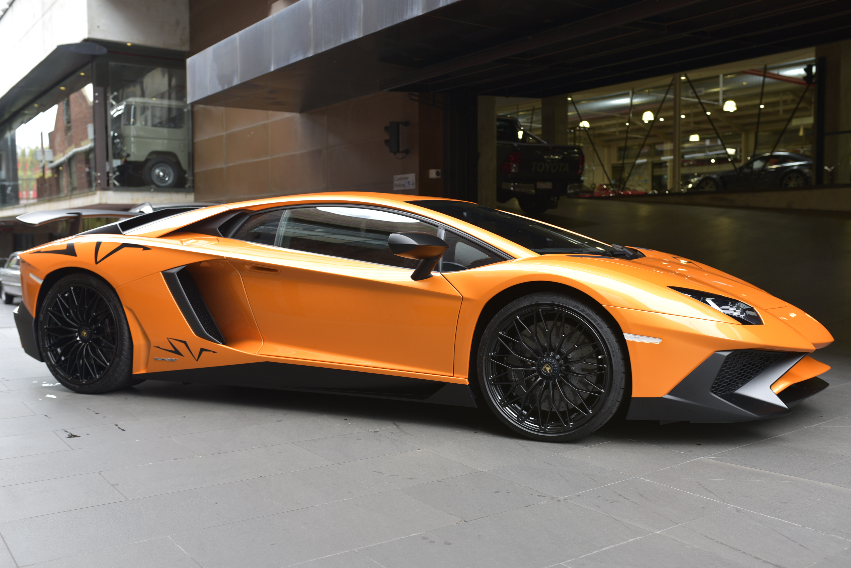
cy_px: 284
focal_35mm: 35
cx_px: 426
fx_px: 828
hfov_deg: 54.4
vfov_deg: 37.9
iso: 100
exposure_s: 1/80
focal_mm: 35
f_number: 4
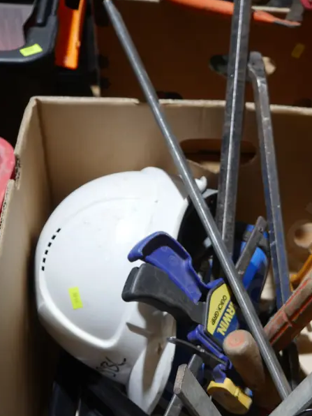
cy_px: 319
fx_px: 661
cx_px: 241
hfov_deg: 26.2
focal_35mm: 55
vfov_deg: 34.1
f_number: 3.6
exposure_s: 1/60
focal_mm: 16
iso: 320
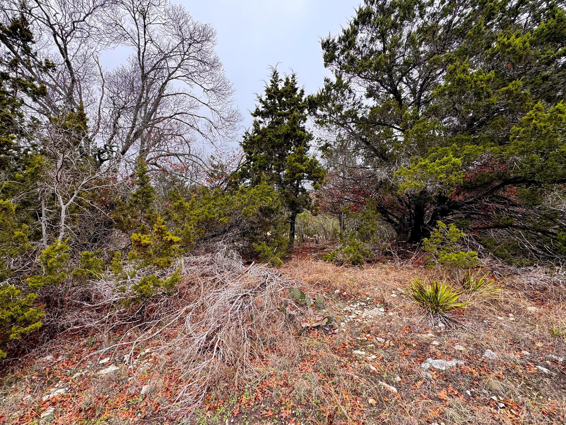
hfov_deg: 98.1
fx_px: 245
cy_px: 202
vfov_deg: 81.7
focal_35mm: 15
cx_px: 271
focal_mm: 2.22
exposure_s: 1/346
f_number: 2.2
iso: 40
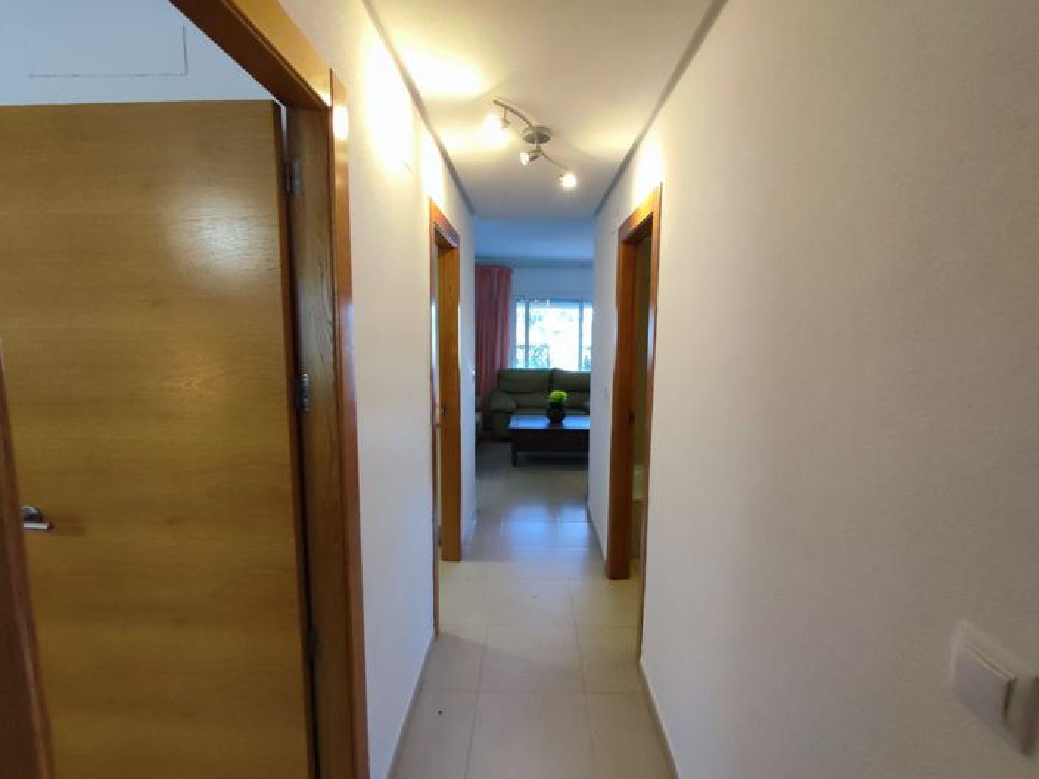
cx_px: 520
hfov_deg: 94.5
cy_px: 390
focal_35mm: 16
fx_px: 480
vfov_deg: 78.1
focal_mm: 1.65
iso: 360
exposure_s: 1/50
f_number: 2.2
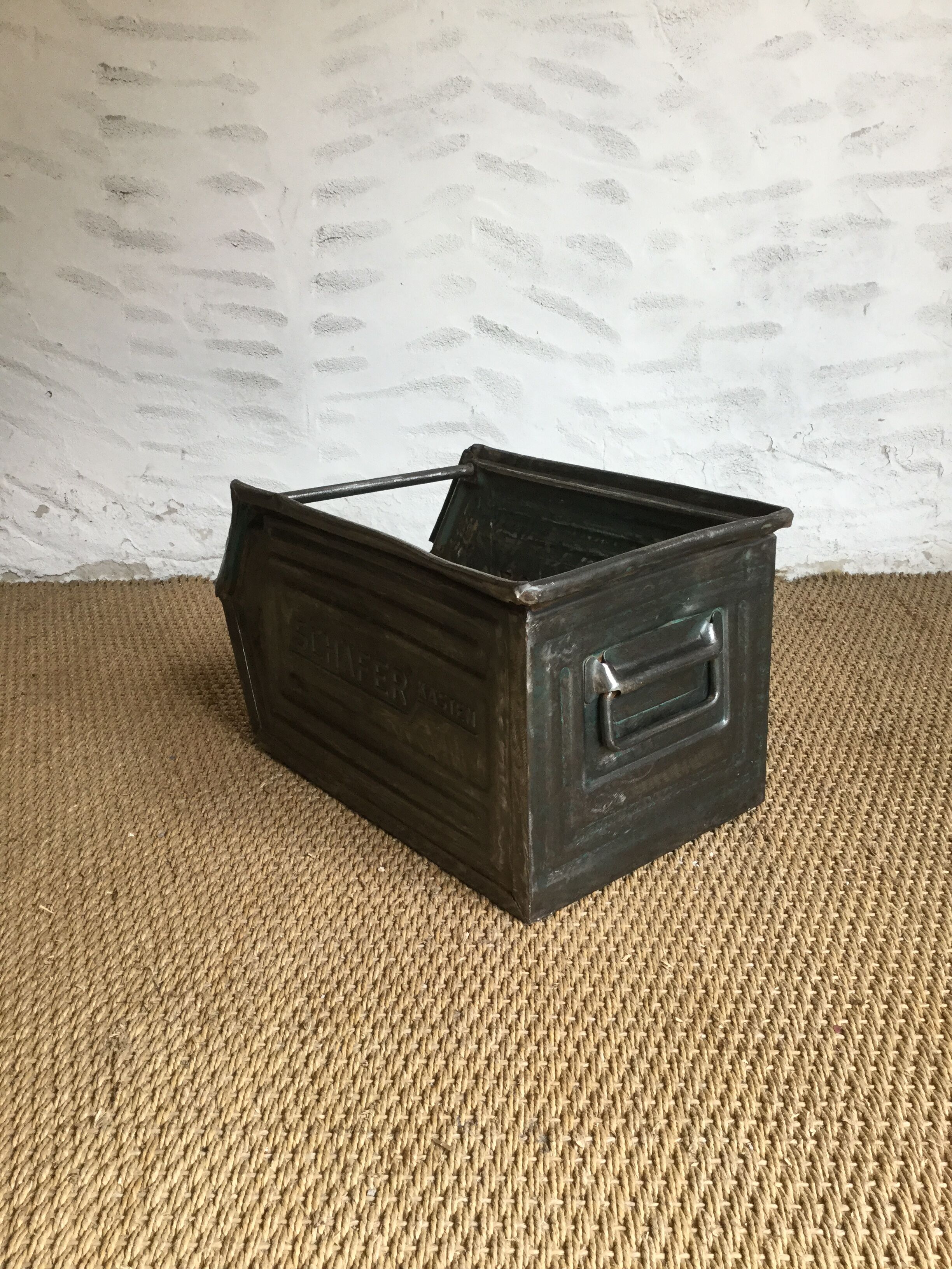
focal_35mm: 31
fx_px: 1137
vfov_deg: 58.4
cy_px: 634
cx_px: 476
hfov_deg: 45.4
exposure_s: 1/33
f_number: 2.4
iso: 40
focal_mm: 3.3
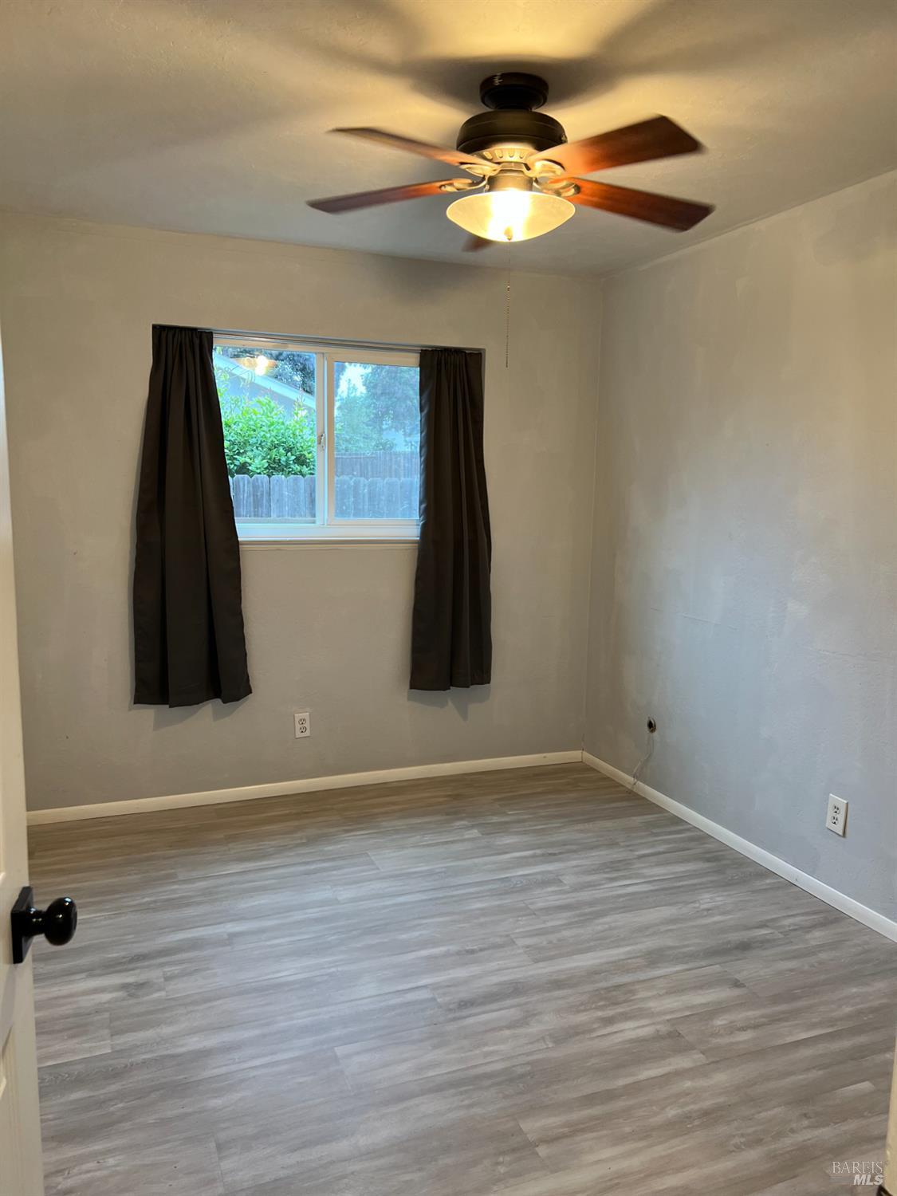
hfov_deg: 53.1
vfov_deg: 67.3
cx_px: 448
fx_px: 898
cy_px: 598
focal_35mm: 26
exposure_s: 1/60
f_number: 1.5
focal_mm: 5.7
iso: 80
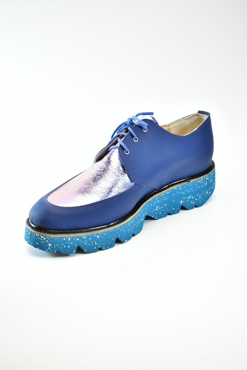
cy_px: 185
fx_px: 586
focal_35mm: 57
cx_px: 124
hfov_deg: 23.8
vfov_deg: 35.0
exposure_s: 1/500
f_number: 5.6
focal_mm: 38
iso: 1600
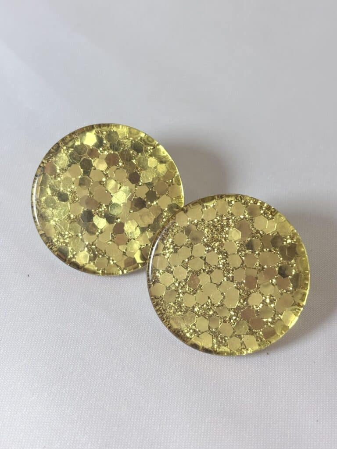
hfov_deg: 28.0
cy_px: 224
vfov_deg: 36.8
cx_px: 168
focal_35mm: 52
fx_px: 675
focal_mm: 5.96
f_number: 1.6
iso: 32
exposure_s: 1/168
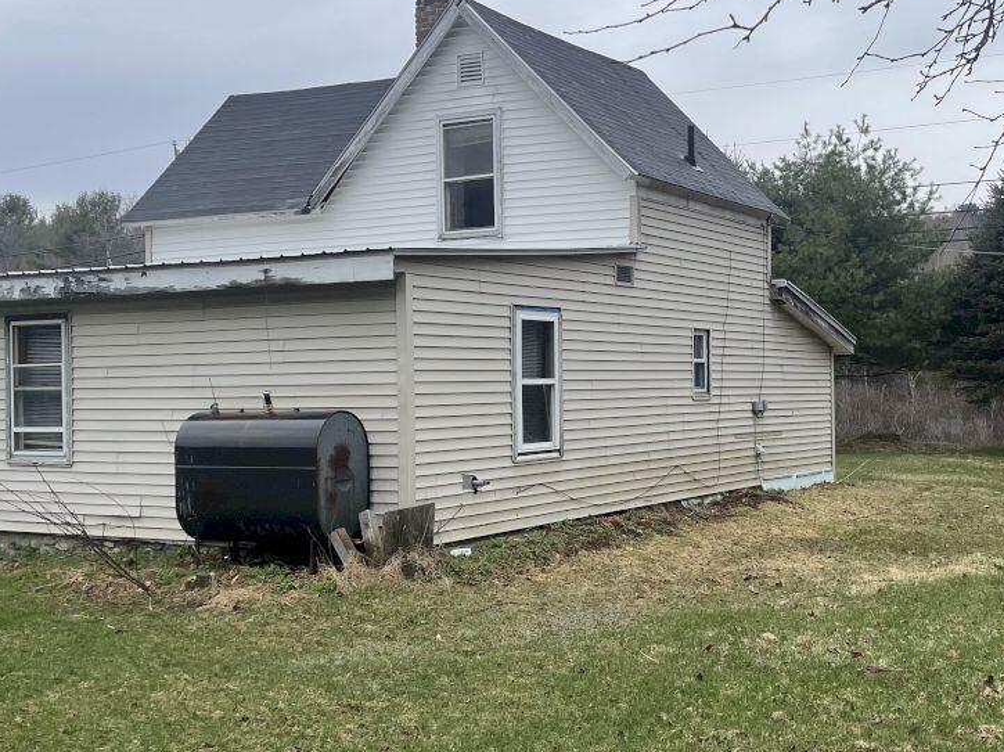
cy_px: 406
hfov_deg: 41.1
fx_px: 1334
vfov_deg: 31.5
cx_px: 603
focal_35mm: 46
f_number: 1.6
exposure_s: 1/2247
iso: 32
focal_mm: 5.1
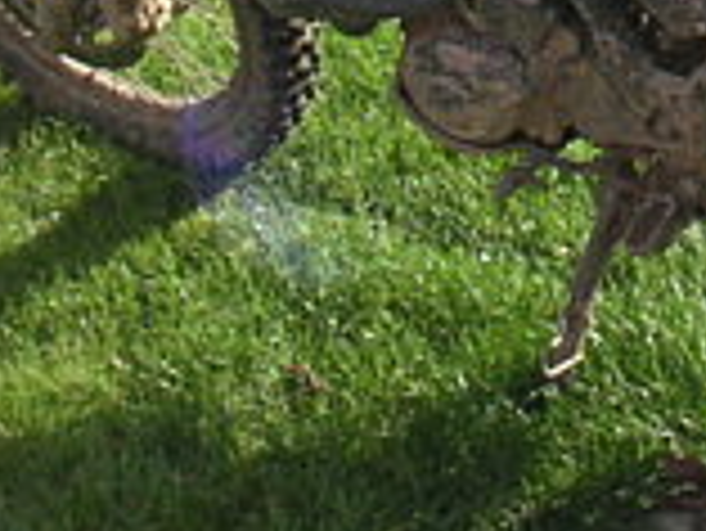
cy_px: -160
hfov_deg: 15.9
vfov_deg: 11.9
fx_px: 2470
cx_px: 746
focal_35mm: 121
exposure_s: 1/250
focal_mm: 6
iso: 50
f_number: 2.8
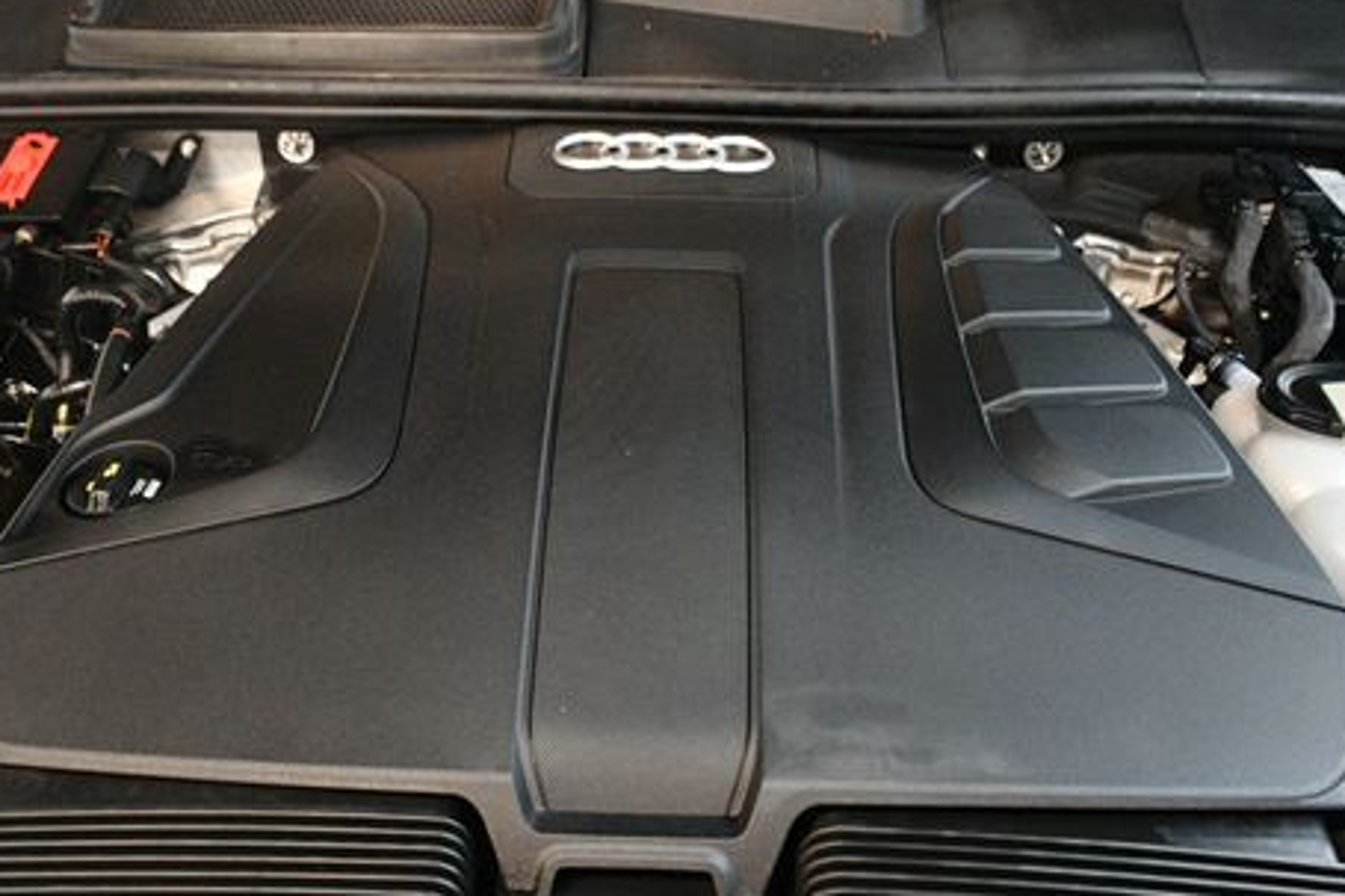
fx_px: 1419
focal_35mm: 38
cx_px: 582
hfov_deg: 50.6
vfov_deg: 35.0
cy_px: 447
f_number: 3.5
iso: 4500
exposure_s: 1/60
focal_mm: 18
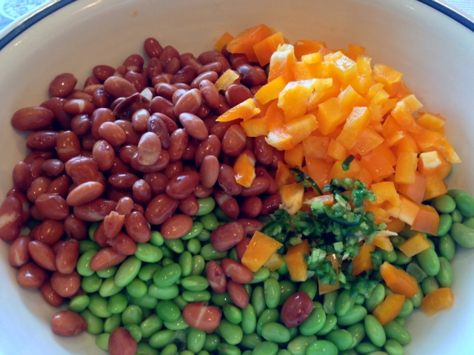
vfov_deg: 42.9
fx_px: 452
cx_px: 237
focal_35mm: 33
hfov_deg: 55.4
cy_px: 178
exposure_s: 1/20
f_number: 2.4
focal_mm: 4.12
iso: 100
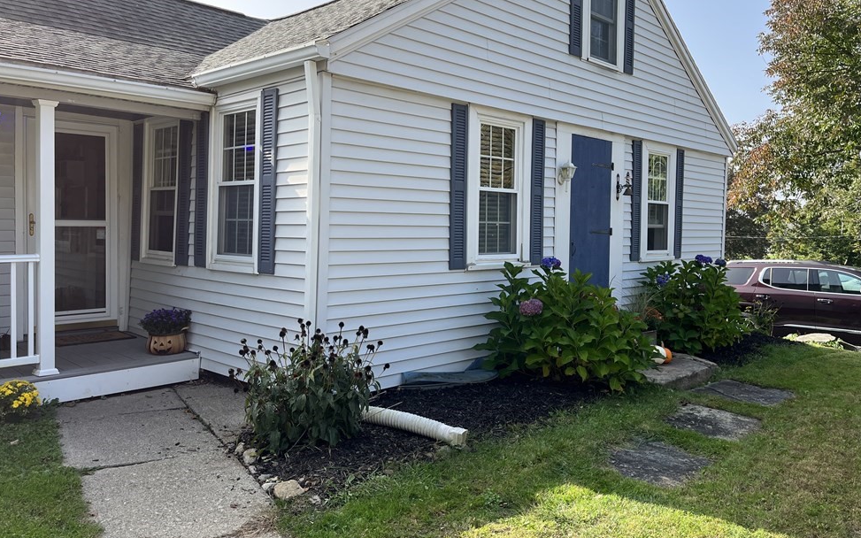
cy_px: 240
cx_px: 450
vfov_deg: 43.1
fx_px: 680
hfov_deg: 64.6
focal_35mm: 29
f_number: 1.6
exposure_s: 1/840
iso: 50
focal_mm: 5.1
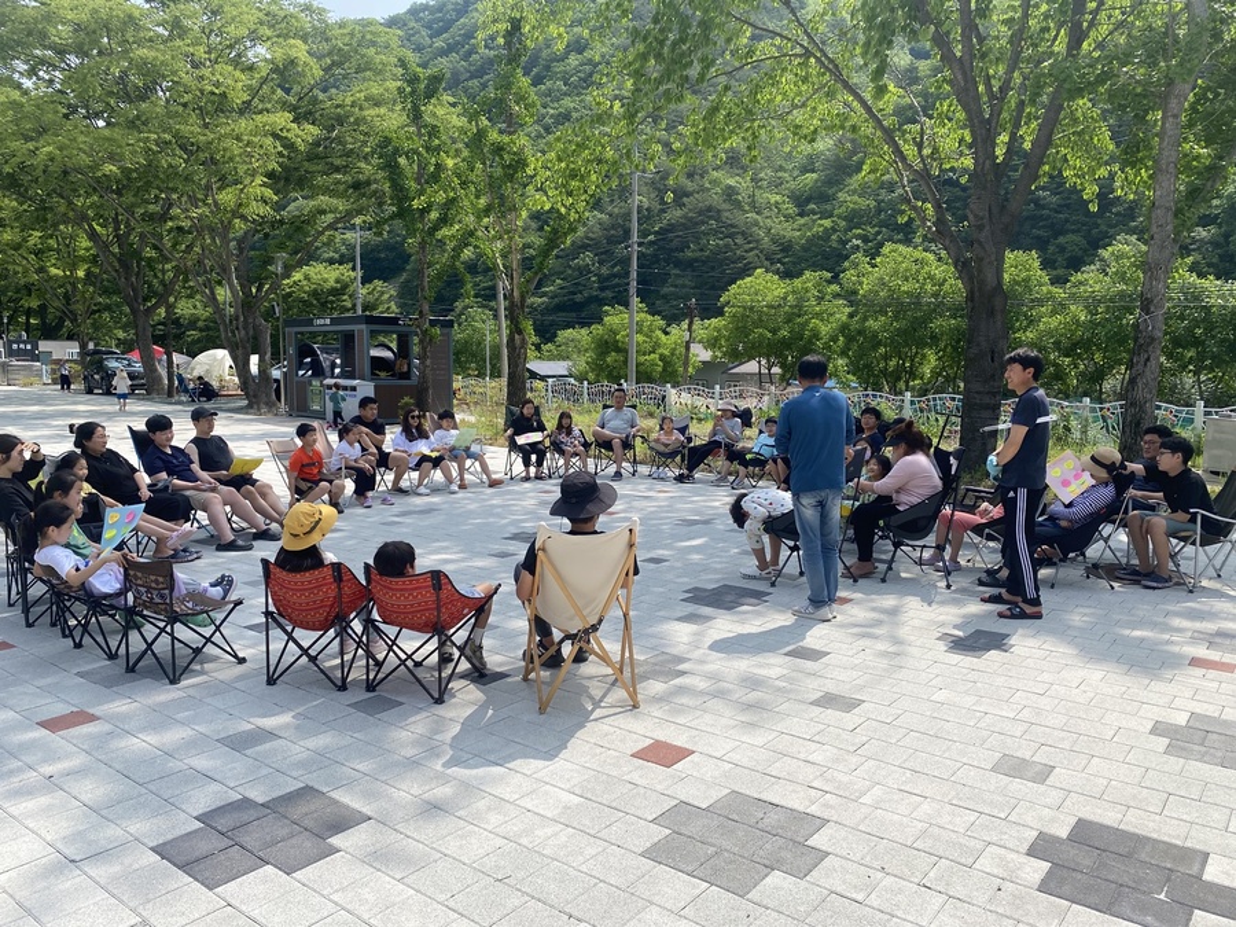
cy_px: 464
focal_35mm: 26
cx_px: 618
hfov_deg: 67.3
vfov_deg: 53.1
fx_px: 928
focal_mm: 4.25
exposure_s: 1/2463
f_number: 1.8
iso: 32
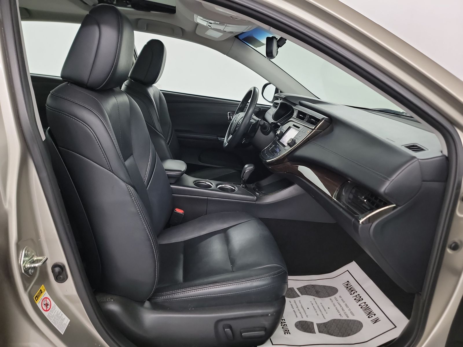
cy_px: 174
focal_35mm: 24
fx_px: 321
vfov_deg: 56.8
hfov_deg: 71.6
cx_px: 232
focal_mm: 6.7
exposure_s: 1/39
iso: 832
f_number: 1.8
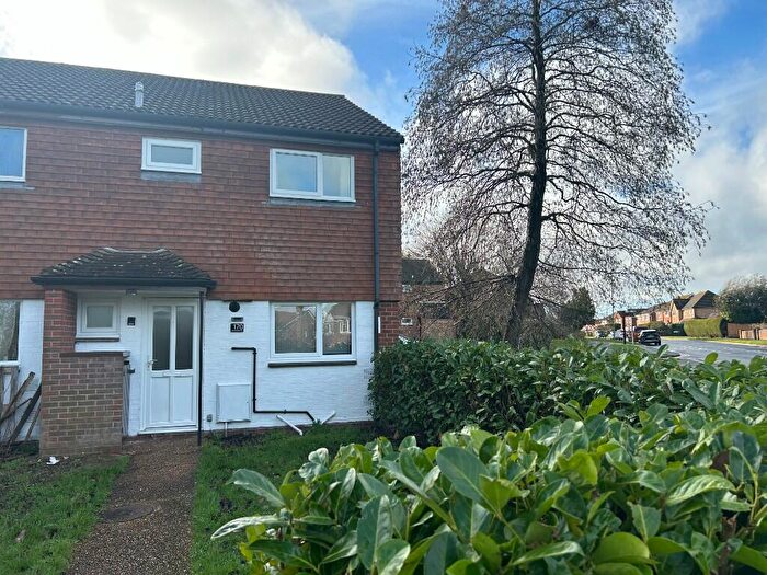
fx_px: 576
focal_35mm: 26
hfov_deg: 67.3
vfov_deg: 53.1
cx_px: 384
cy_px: 288
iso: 50
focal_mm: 5.7
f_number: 1.5
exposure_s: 1/1511
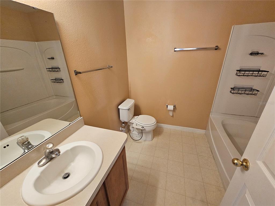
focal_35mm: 13
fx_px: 103
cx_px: 138
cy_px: 103
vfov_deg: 89.9
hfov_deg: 106.2
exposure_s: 1/60
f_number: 2.2
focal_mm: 2.2
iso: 320
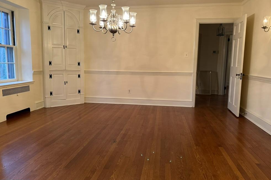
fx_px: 196
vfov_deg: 49.5
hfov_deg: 69.4
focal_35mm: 26
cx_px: 137
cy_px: 86
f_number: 1.78
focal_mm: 6.86
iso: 320
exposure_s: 1/60
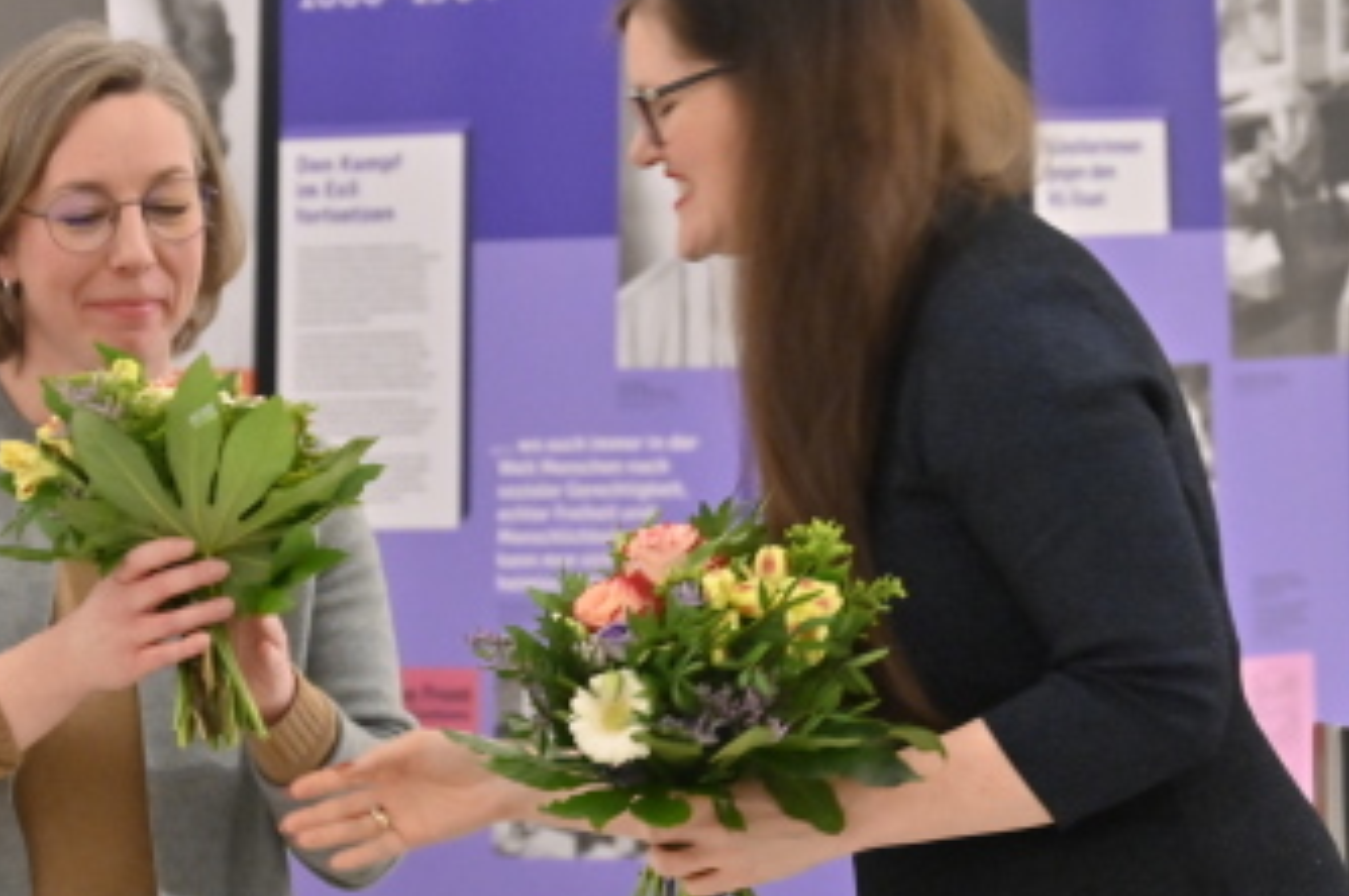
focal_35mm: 237
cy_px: 664
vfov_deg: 5.8
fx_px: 8872
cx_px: 630
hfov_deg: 8.7
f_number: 6.3
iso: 3200
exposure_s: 1/100
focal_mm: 110
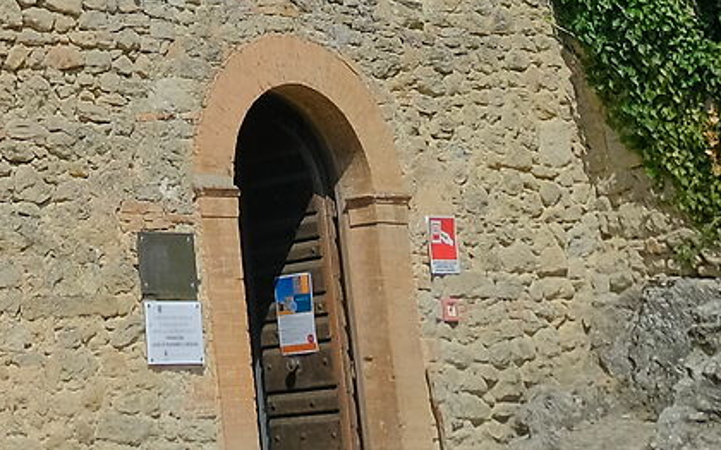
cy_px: -675
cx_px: -127
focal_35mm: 134
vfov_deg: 8.8
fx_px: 2632
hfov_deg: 15.1
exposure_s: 1/480
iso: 320
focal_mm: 15
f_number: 5.6
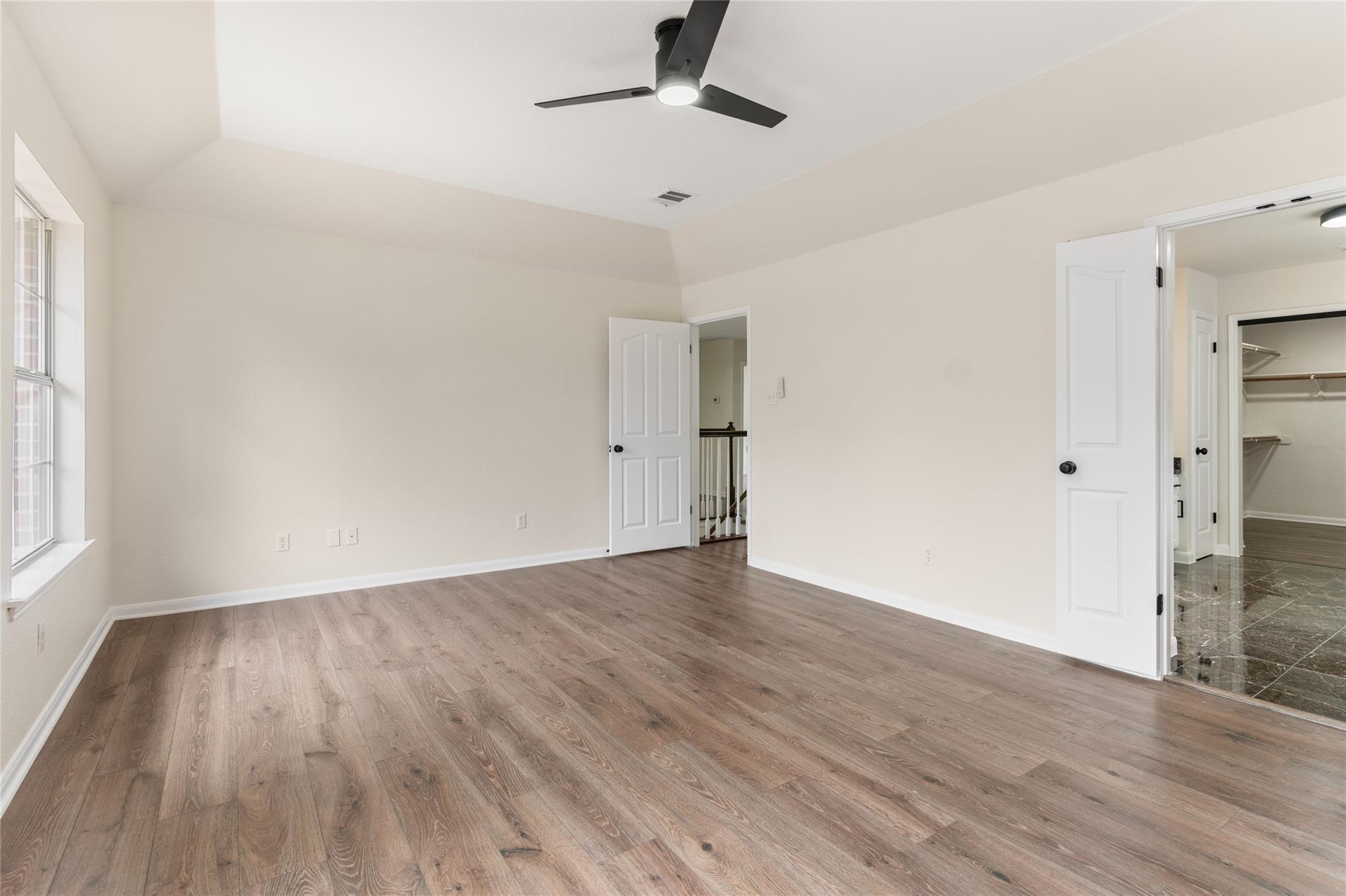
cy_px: 448
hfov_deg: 93.3
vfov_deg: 70.4
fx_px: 635
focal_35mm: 17
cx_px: 673
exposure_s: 1/30
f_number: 4
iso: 100
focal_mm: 17
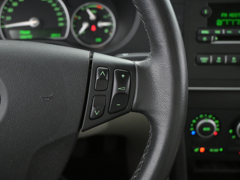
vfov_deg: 40.4
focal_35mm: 35
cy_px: 90
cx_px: 109
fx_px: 245
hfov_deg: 52.2
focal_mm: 21.5
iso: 3200
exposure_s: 1/30
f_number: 4
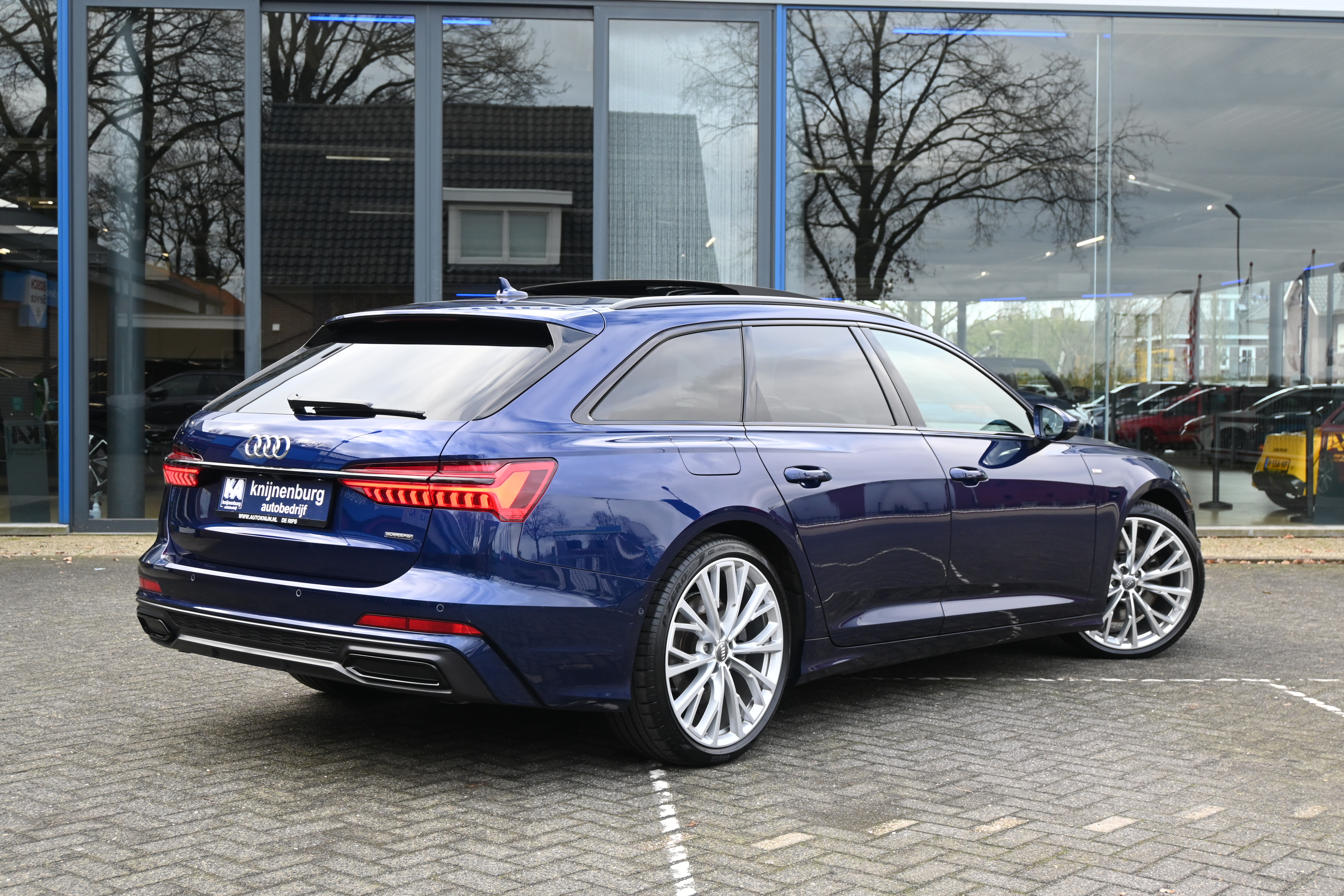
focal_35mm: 44
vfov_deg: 30.8
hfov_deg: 45.0
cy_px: 448
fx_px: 1624
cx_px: 672
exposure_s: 1/250
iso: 400
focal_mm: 29
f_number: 4.8
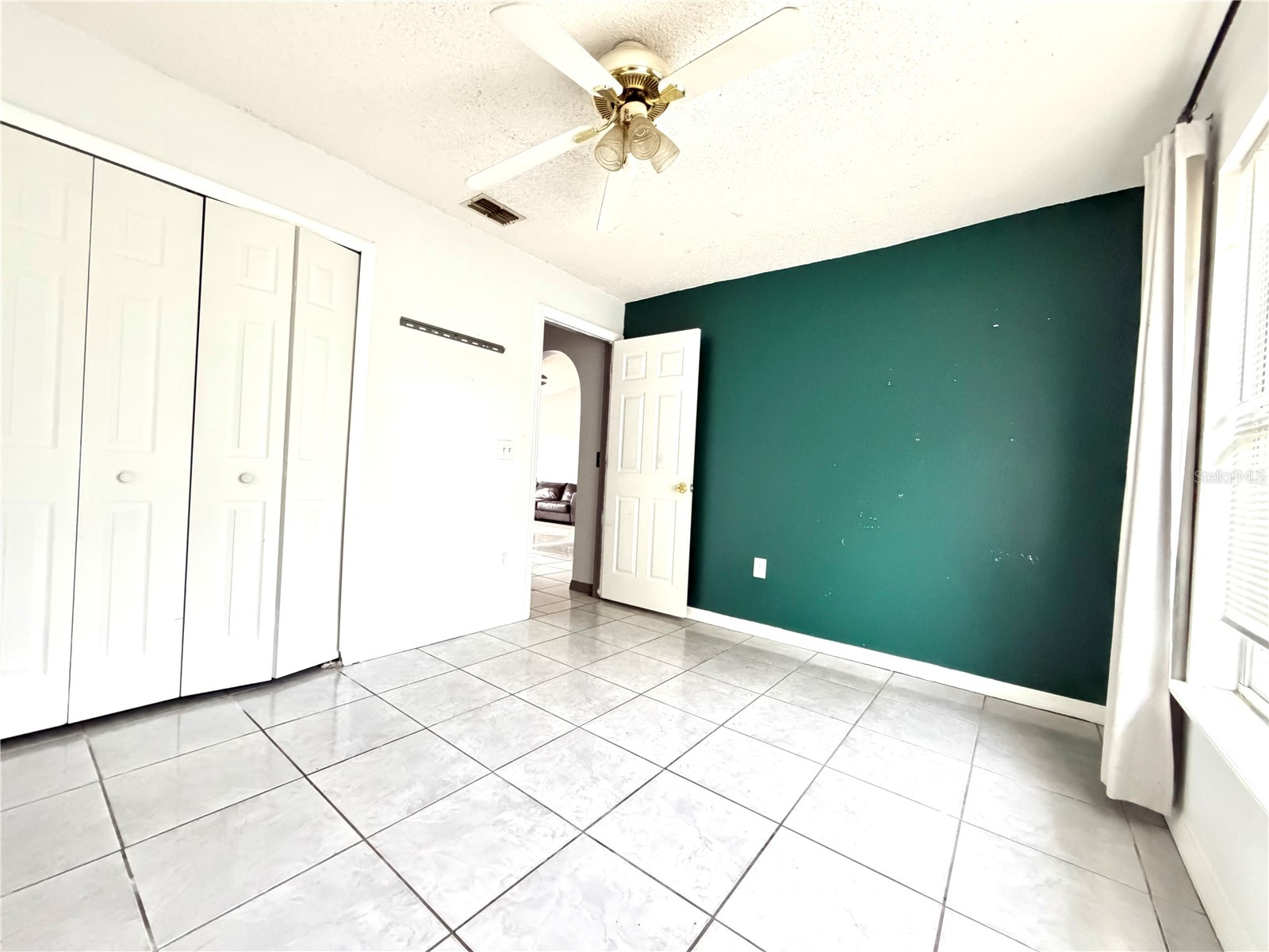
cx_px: 634
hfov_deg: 102.1
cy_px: 476
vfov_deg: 85.7
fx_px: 513
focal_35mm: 14
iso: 1250
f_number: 2.2
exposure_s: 1/60
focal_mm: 2.22
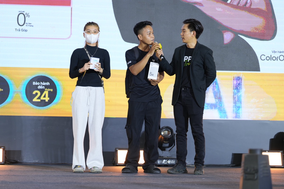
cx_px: 142
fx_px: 813
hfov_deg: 19.8
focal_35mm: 103
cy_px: 94
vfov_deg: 13.3
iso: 400
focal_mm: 103
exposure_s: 1/250
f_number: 2.8
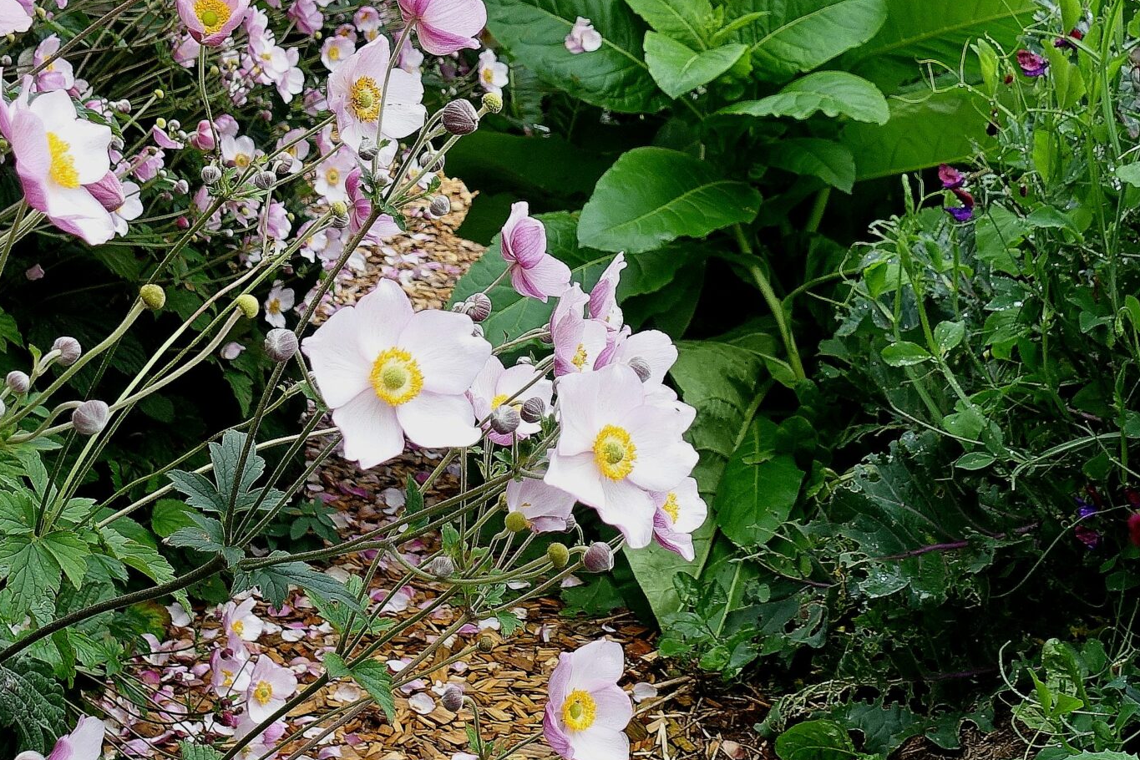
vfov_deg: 29.2
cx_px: 129
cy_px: 154
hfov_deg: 40.5
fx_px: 1425
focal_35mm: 45
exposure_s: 1/125
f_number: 5.6
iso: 125
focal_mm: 8.8
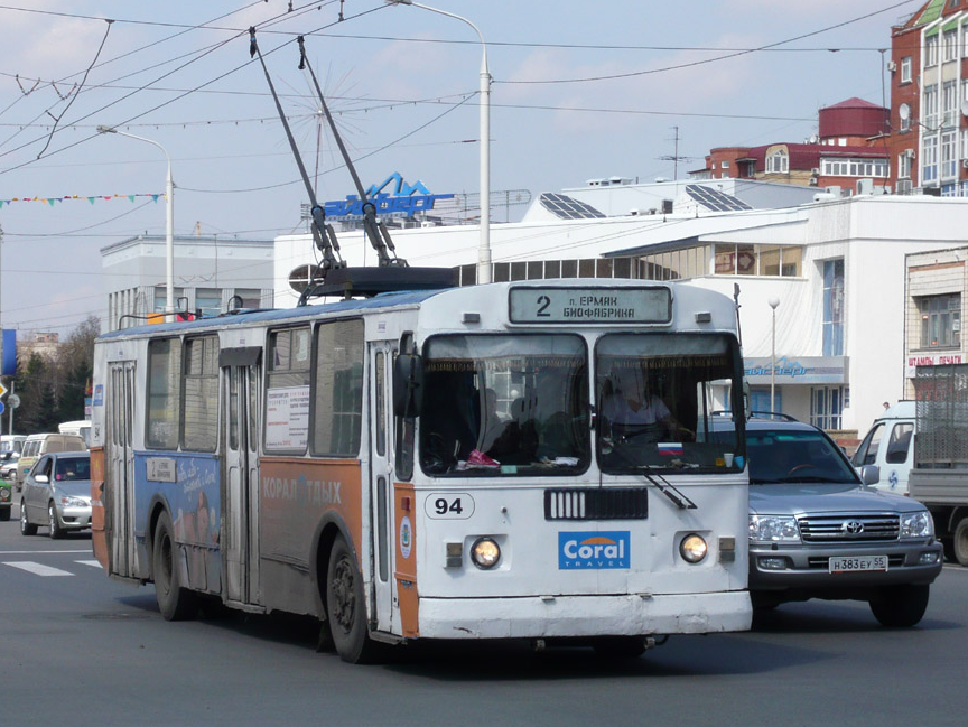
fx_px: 3050
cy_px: 400
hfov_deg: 18.0
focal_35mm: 109
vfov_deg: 13.6
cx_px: 408
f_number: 5.4
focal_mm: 15.2
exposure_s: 1/500
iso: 100
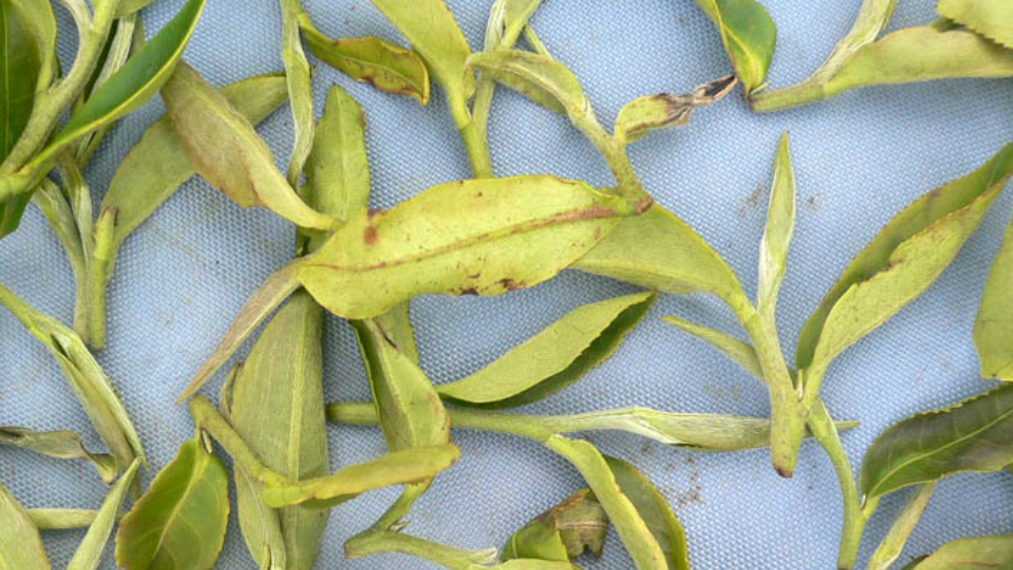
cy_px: 386
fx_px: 1450
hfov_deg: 38.5
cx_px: 472
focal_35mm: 54
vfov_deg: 22.1
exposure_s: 1/200
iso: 80
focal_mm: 5.8
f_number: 2.8
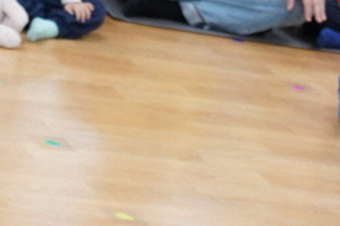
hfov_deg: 9.8
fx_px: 1982
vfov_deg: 6.3
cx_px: 96
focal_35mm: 210
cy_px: 478
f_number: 5.6
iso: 2500
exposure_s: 1/80
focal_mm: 41
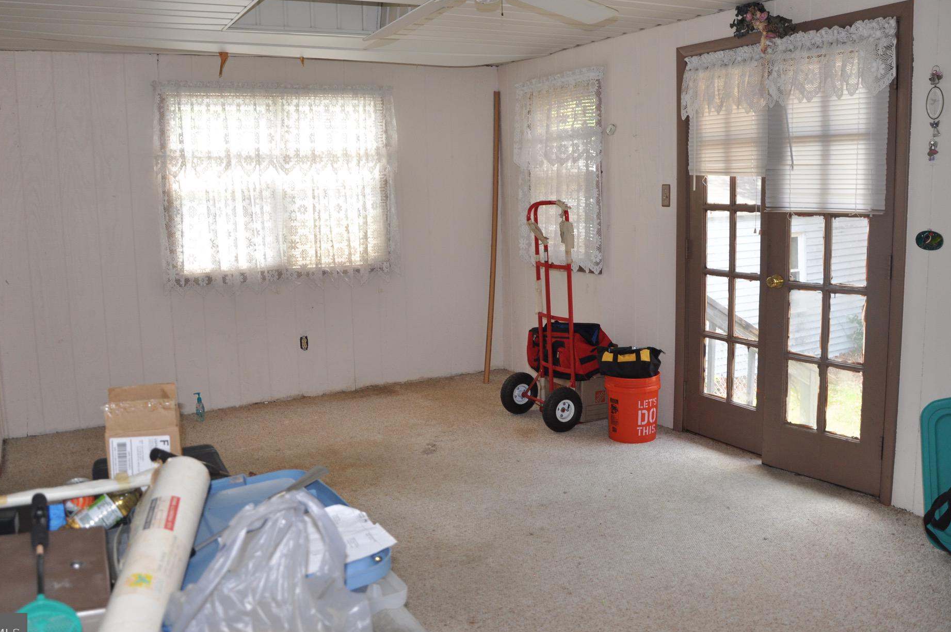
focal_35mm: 30
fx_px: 792
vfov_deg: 43.5
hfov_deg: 61.9
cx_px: 442
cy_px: 299
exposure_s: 1/160
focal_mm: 18
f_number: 3.5
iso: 400
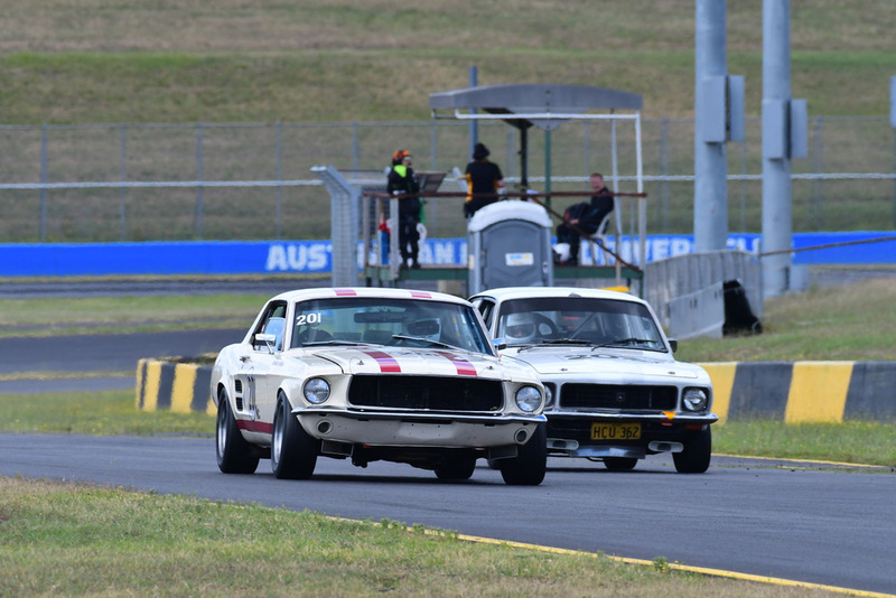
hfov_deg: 2.7
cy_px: 299
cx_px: 448
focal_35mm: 750
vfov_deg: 1.8
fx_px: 18672
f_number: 10
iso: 640
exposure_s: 1/640
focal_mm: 500
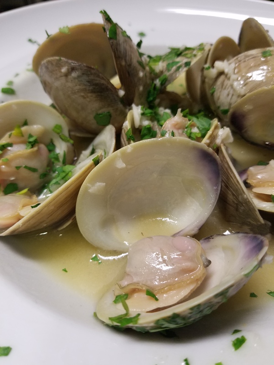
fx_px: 274
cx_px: 137
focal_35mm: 26
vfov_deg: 67.3
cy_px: 182
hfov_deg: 53.1
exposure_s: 1/40
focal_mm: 4.2
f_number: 1.7
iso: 160
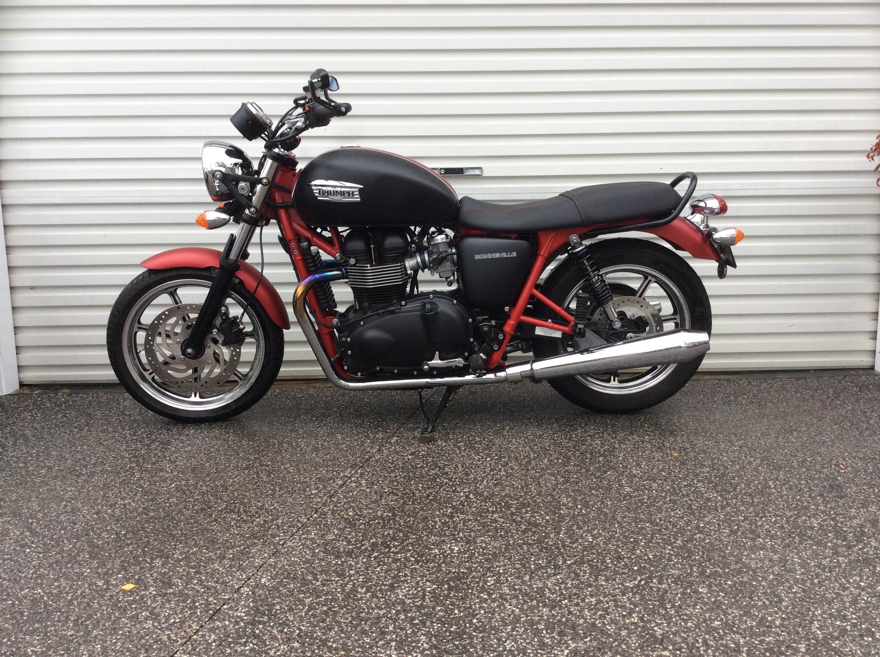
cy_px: 328
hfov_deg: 56.9
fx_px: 812
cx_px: 440
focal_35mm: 32
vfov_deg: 44.1
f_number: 2.4
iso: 32
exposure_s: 1/164
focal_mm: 3.3
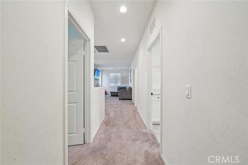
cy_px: 82
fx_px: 90
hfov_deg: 108.4
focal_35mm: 13
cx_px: 124
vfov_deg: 85.4
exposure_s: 1/25
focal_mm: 13
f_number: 8
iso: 400
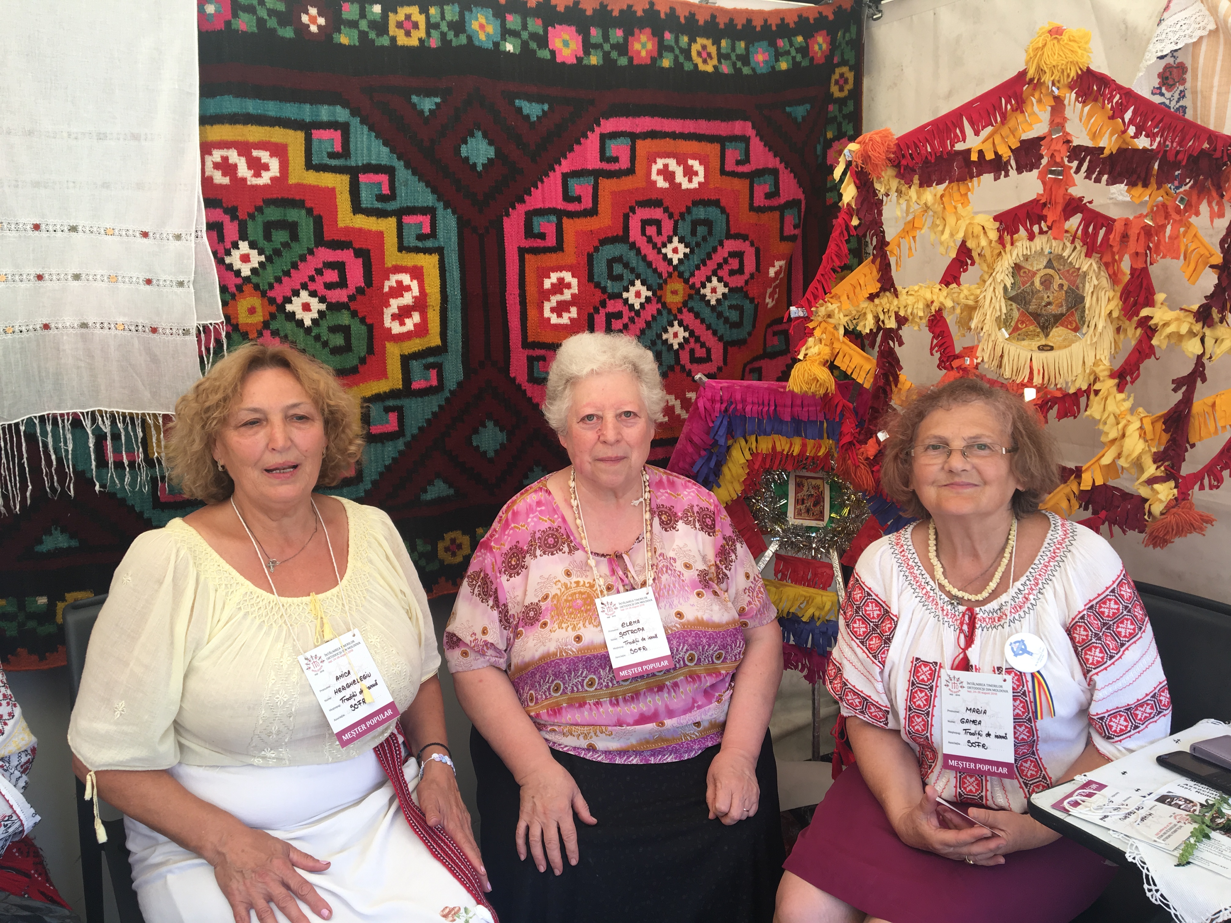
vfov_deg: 48.2
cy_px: 462
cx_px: 616
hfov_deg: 61.7
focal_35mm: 29
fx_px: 1031
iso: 25
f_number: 2.2
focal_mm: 4.15
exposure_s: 1/50
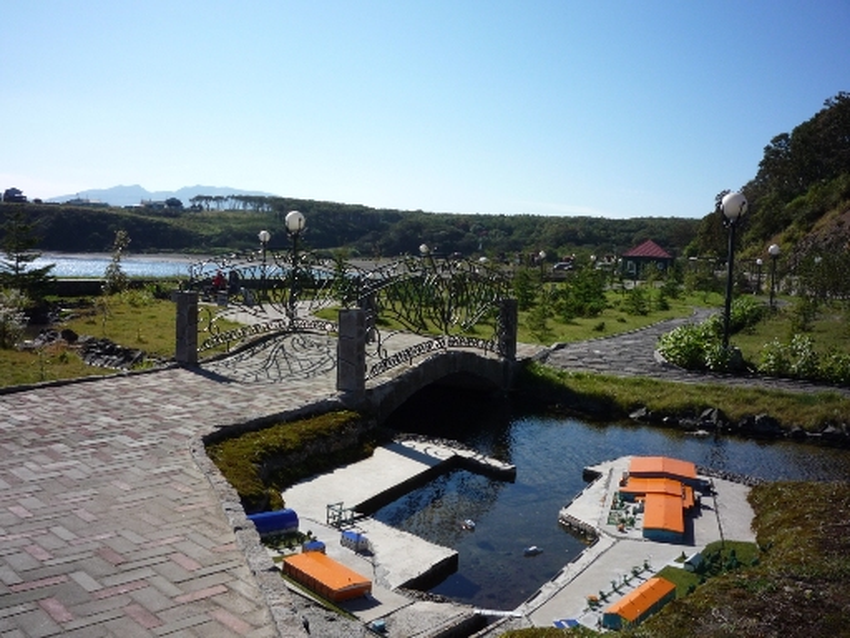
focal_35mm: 32
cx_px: 425
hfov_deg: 56.8
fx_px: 786
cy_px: 319
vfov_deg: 44.2
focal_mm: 5.2
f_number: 5.6
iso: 100
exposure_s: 1/400
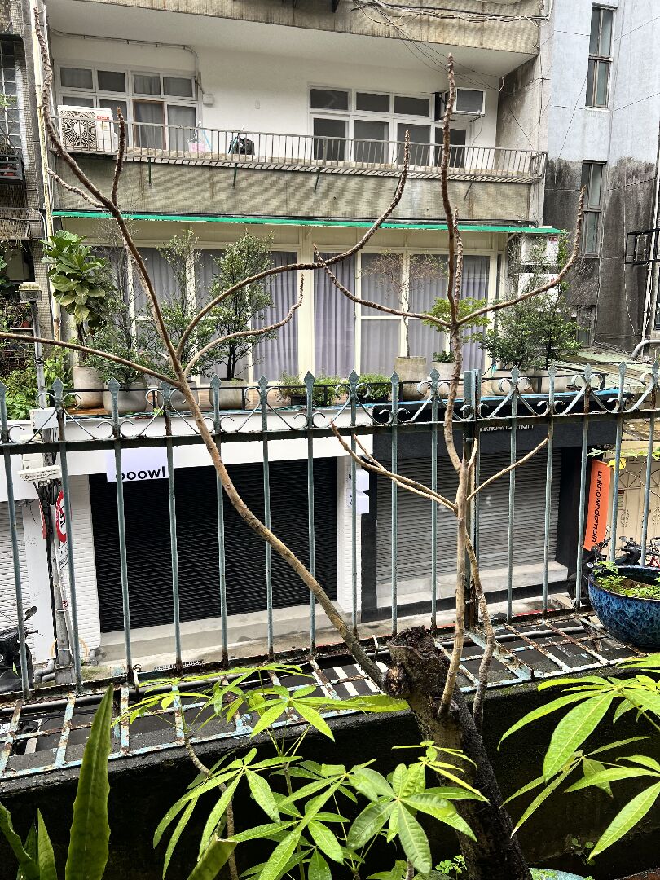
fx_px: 661
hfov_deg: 53.1
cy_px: 440
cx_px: 330
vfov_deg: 67.3
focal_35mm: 26
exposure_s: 1/153
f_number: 1.5
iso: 40
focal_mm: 5.7
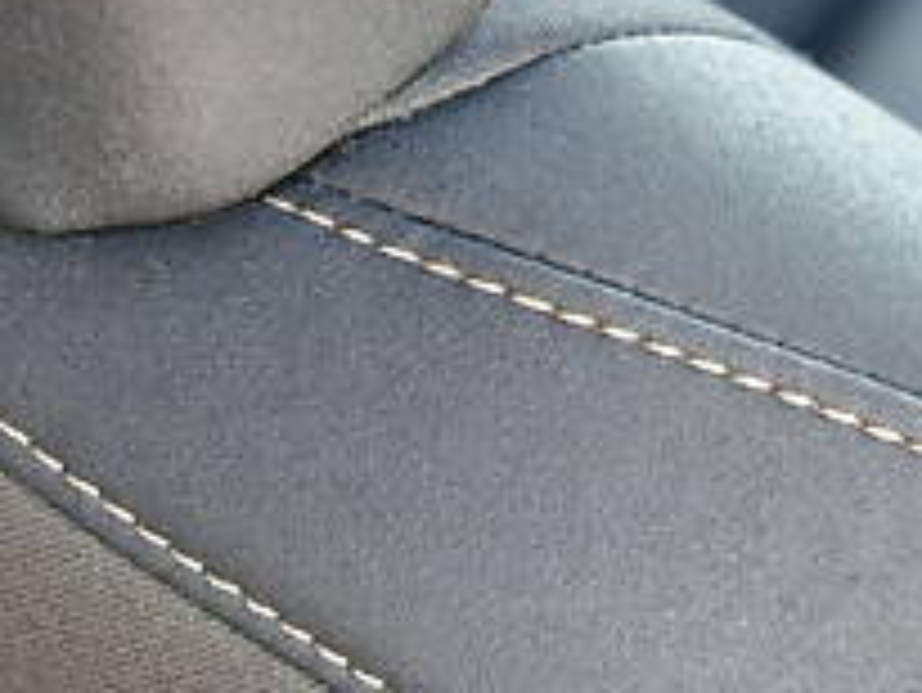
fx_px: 4797
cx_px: 926
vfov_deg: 8.2
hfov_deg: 10.9
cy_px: 632
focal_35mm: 180
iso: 640
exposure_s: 1/60
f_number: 4
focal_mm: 48
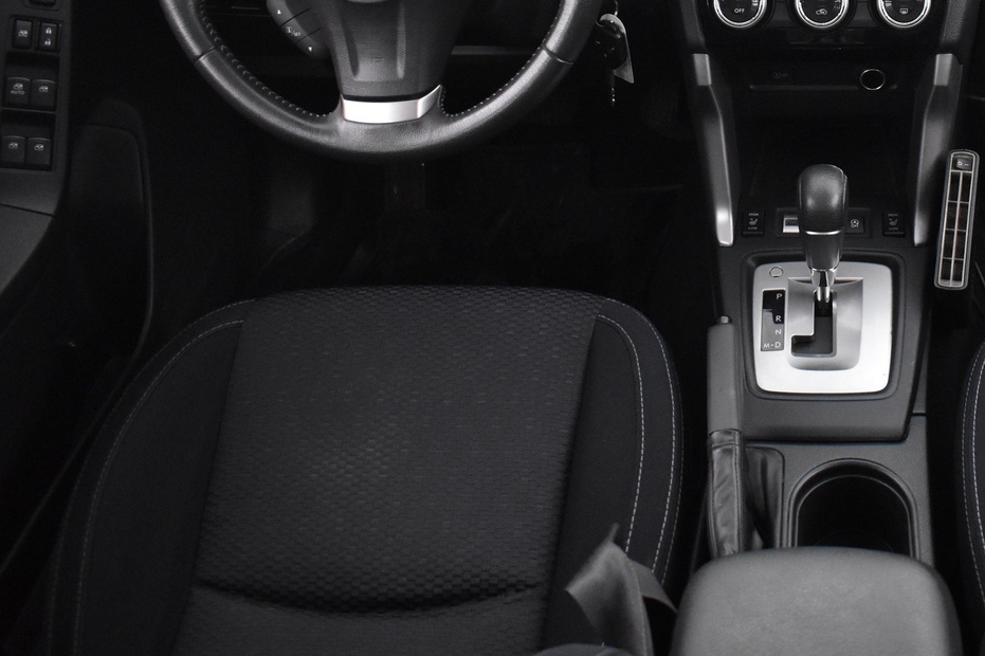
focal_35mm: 47
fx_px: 1285
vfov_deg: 28.2
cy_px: 161
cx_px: 816
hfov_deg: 39.9
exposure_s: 1/25
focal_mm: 18
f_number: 3.5
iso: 3200
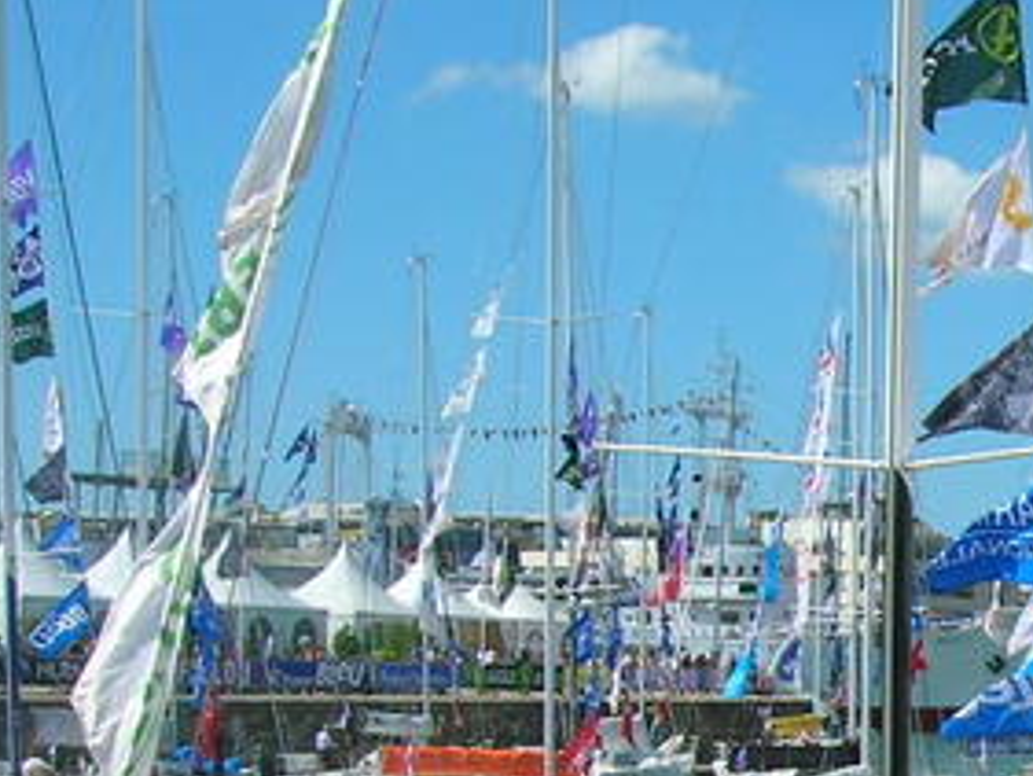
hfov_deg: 19.5
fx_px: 2747
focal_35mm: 92
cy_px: 835
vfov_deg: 15.7
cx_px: 1368
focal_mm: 5.7
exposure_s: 1/496
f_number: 4.9
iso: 50
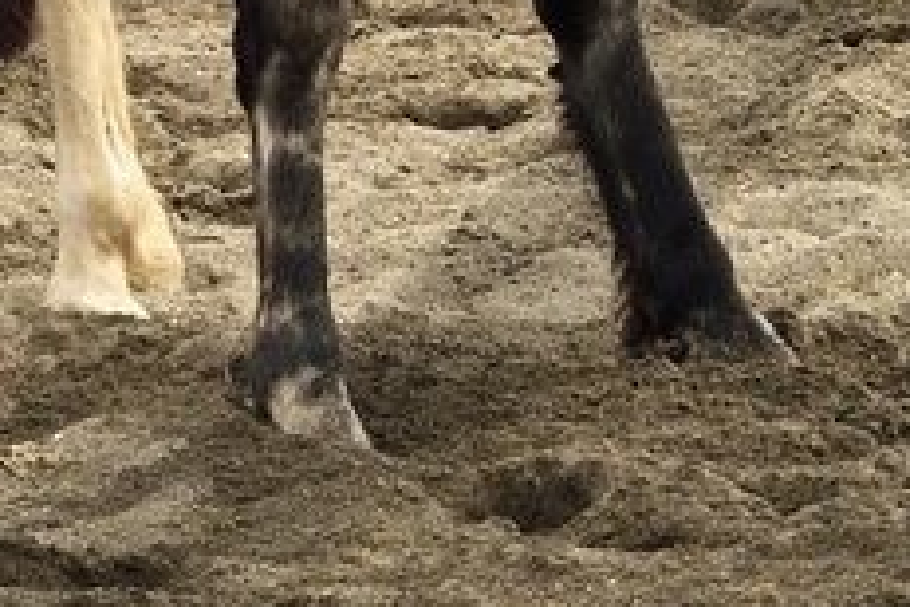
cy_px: -820
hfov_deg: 2.4
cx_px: -571
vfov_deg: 1.6
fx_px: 21914
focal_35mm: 867
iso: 400
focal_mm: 125
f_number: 8
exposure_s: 1/500
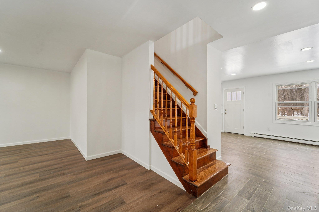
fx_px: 124
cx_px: 160
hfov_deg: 104.3
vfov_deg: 81.2
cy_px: 106
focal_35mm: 14
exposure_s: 1/20
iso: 400
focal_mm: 14
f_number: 8
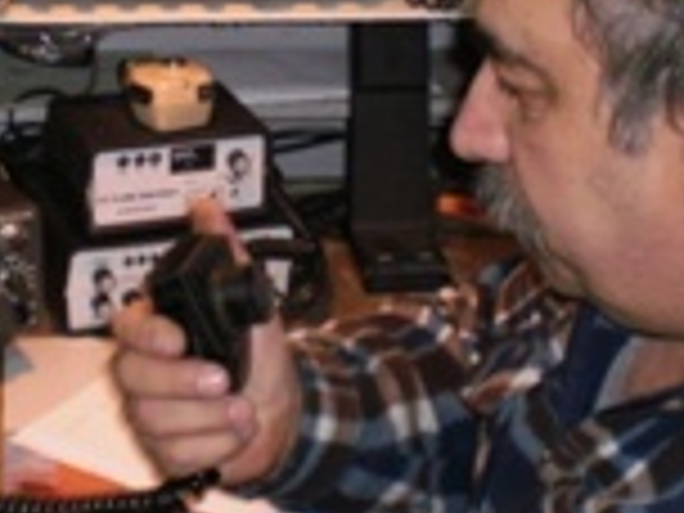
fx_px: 2095
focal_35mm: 106
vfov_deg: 13.6
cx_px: 212
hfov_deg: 18.5
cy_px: -104
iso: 125
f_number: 3.1
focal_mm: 6.3
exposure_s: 1/30
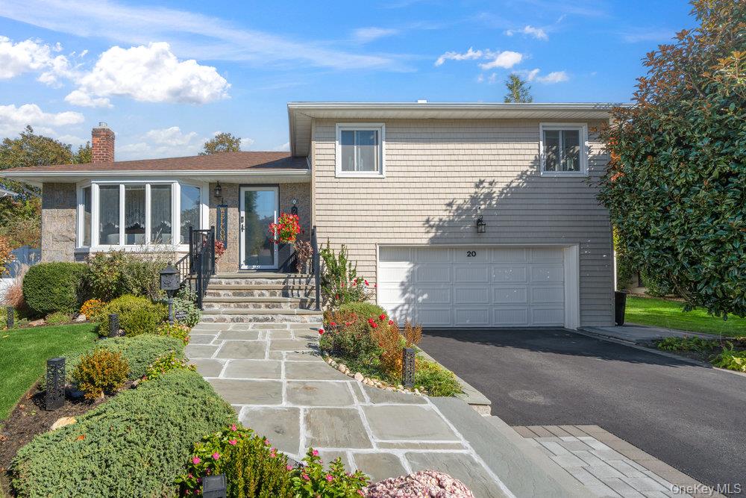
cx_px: 373
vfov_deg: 73.8
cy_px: 249
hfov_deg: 96.7
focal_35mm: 16
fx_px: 332
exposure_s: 1/200
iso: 160
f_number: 8
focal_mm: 16
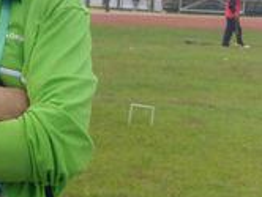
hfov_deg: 9.2
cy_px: 36
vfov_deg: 7.2
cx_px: -193
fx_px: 1561
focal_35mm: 206
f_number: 4
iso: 80
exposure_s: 1/180
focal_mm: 9.5
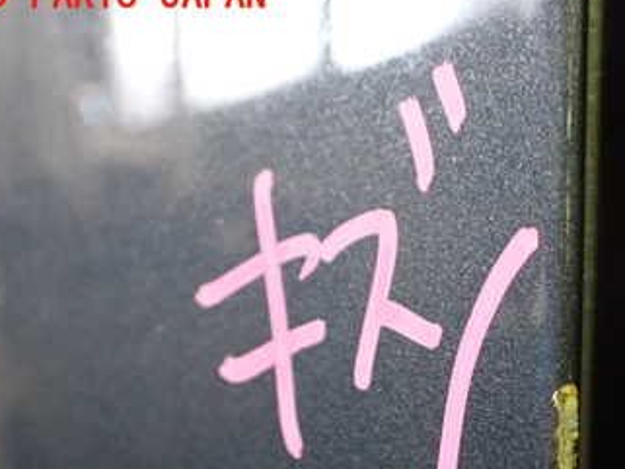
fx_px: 1011
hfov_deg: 33.4
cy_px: 409
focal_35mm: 56
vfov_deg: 25.4
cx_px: 496
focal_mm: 5.4
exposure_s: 1/30
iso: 1000
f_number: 2.3
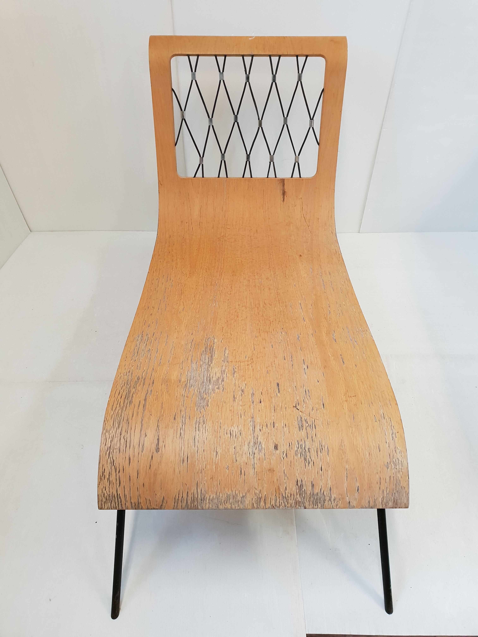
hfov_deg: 53.1
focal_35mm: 26
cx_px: 239
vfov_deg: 67.3
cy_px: 318
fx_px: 479
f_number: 2.4
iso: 250
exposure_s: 1/50
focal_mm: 4.3
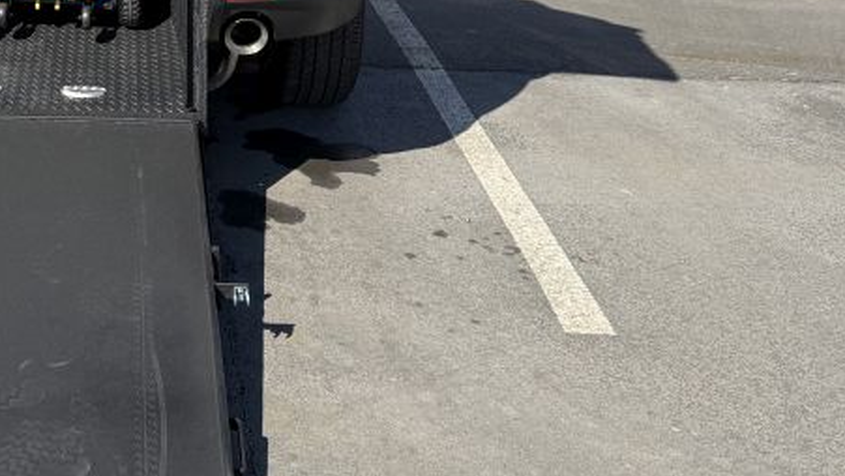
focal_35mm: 58
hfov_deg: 33.0
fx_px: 1300
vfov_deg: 19.5
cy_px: -94
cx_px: 2
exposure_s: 1/3021
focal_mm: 6.76
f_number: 1.78
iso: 100
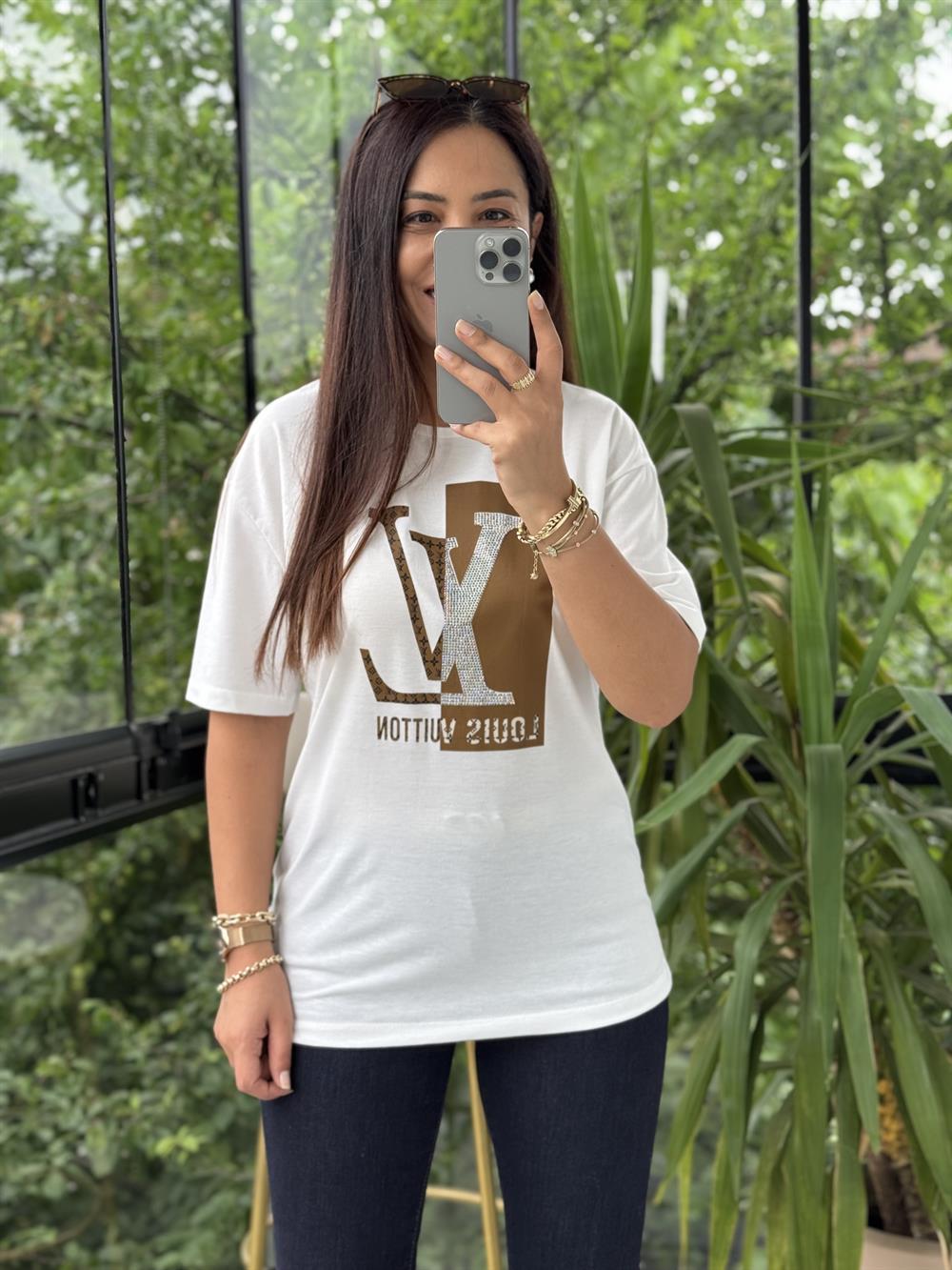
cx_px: 476
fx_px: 1760
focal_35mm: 48
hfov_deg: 30.3
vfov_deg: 39.7
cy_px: 635
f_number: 1.78
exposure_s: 1/123
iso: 80
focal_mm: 6.76
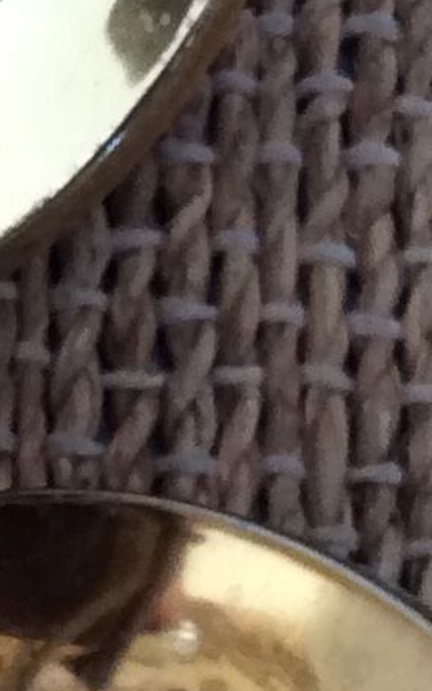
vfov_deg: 10.7
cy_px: 450
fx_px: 3692
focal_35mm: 196
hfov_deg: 6.6
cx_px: -128
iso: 80
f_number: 2.4
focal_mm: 3.3
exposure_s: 1/25
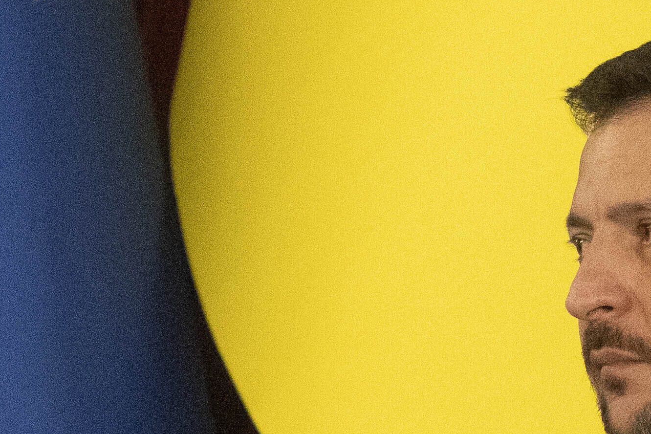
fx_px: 11464
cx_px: -321
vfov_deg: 2.2
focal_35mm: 634
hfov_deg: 3.2
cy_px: 174
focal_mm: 100
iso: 6400
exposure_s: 1/800
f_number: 5.6
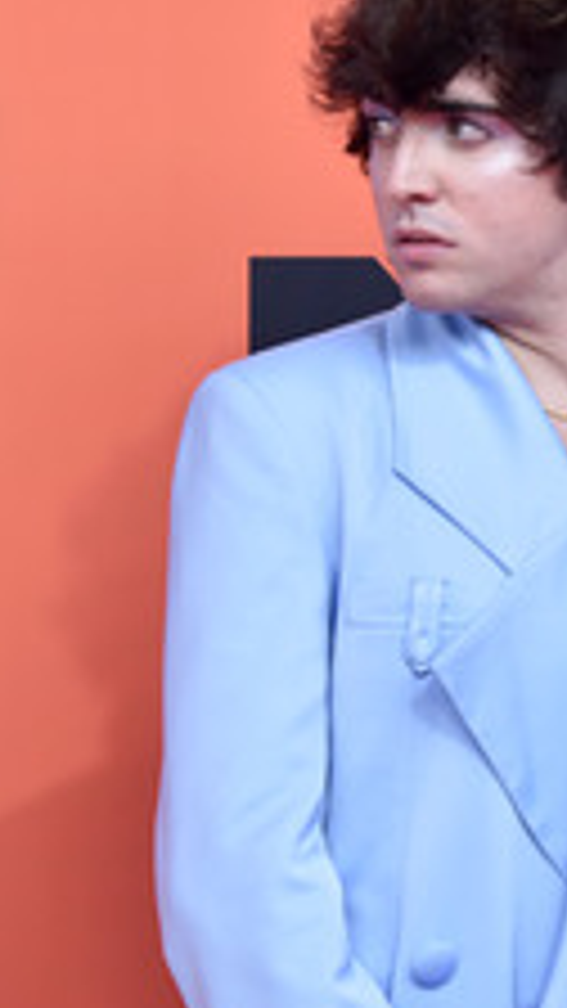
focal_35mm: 221
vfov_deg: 9.8
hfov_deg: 5.4
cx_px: 974
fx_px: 5907
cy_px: 490
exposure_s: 1/250
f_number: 4.5
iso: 1250
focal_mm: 105
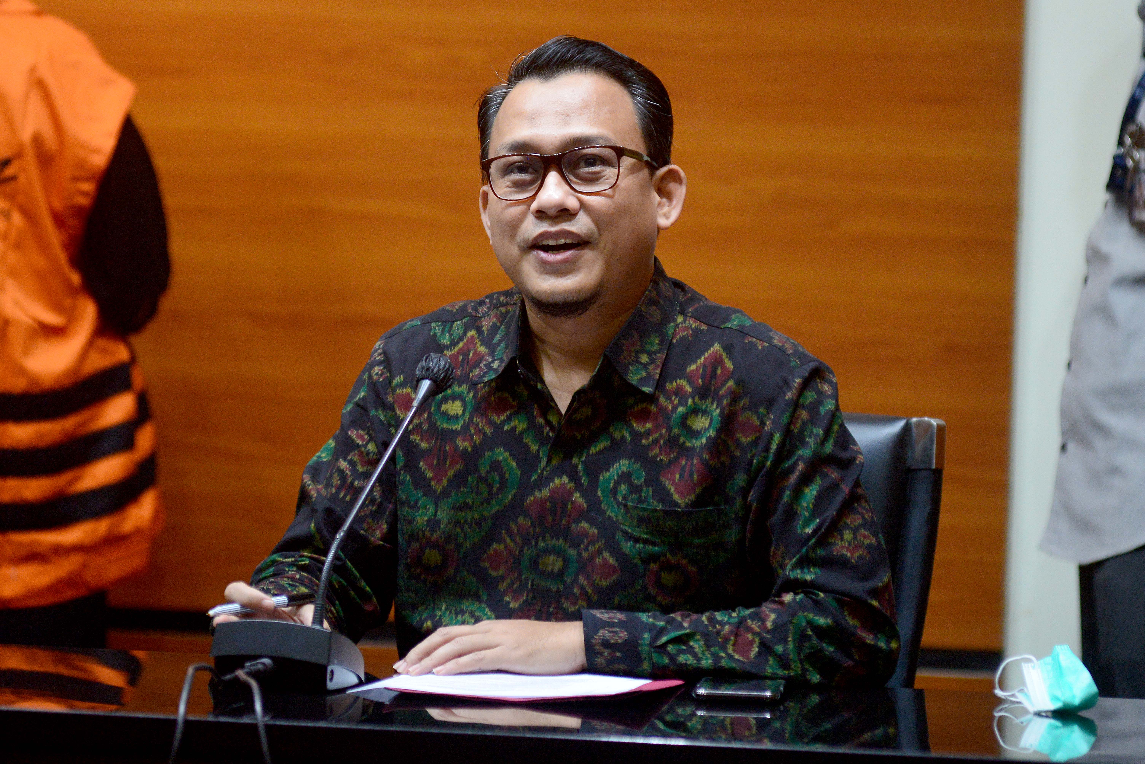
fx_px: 6363
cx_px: 572
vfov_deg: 6.9
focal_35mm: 200
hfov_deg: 10.3
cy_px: 382
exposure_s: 1/125
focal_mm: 200
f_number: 2.8
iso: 2500
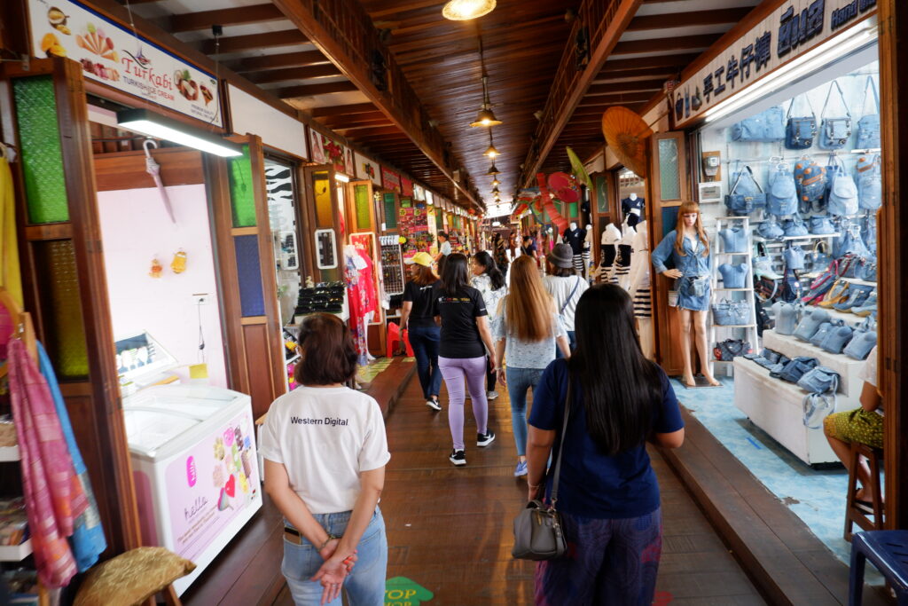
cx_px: 454
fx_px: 580
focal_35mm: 23
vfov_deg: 55.1
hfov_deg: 76.1
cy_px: 303
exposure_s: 1/34
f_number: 3.5
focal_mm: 15.6
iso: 800
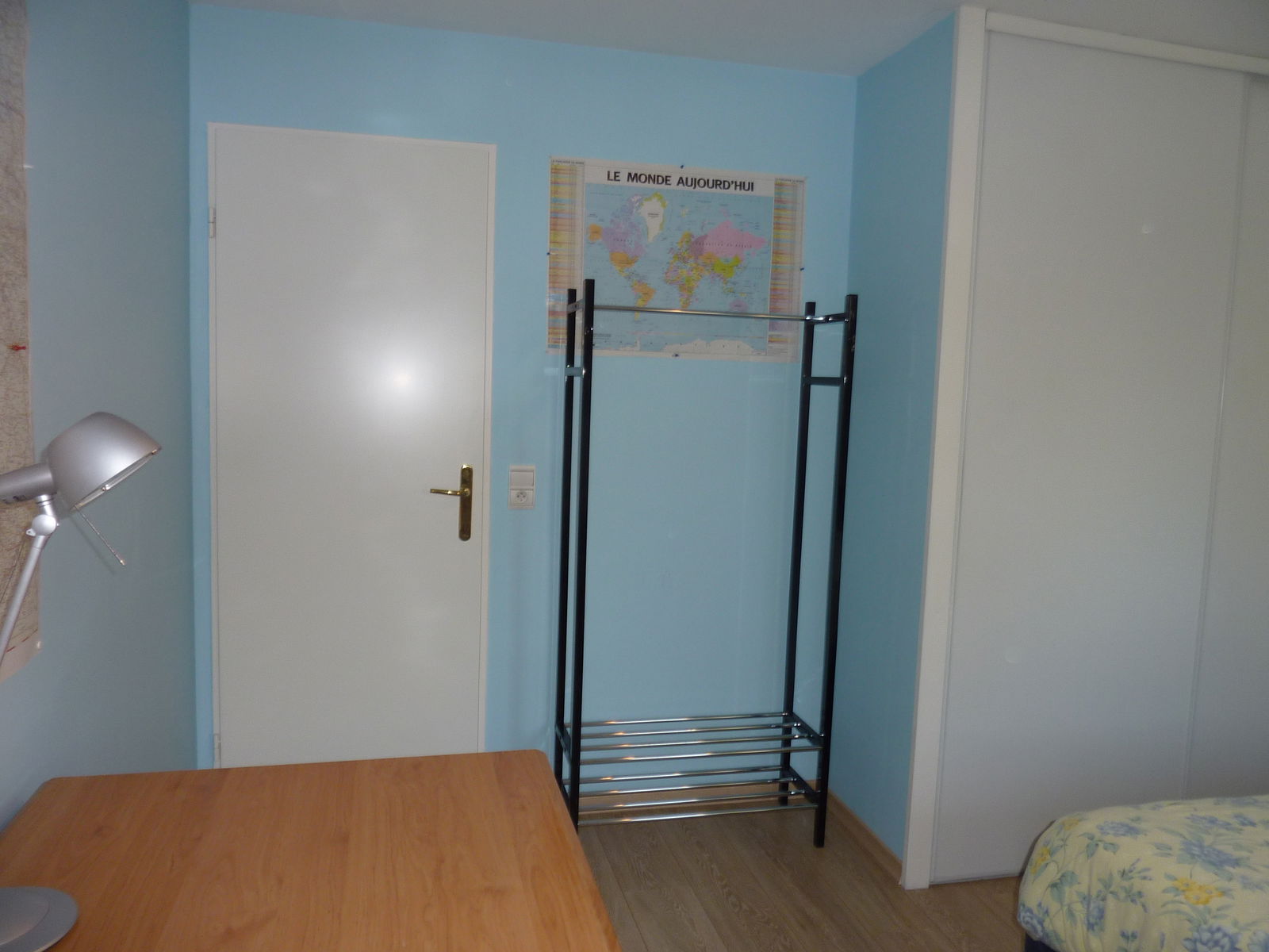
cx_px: 634
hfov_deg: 69.4
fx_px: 916
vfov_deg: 54.9
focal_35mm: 25
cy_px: 476
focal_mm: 4.1
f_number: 3.3
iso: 100
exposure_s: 1/30
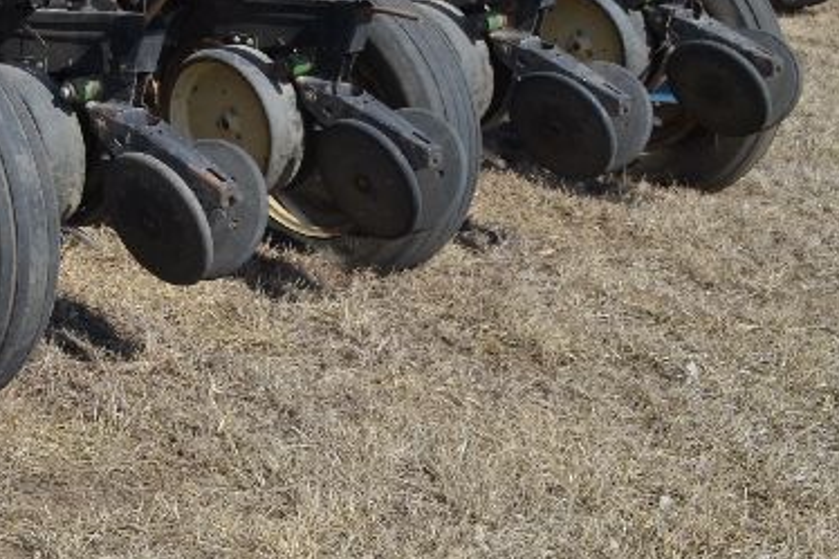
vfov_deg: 17.6
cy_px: -102
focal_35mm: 74
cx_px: -233
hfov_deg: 24.2
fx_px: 1724
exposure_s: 1/250
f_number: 8
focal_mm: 18
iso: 100
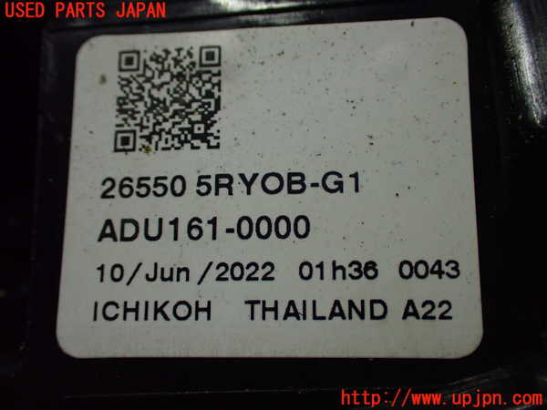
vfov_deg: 35.1
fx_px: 648
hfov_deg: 45.8
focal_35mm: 41
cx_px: 274
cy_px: 205
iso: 800
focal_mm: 7.31
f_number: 2.8
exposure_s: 1/125
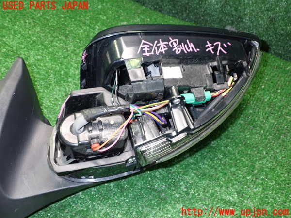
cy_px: 109
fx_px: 319
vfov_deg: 37.7
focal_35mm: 38
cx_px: 146
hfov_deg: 49.0
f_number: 8
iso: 800
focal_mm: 6.83
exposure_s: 1/4
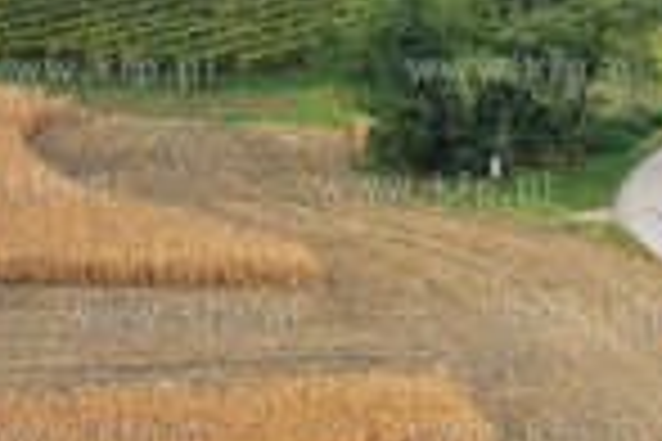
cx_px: 766
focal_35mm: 435
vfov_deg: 3.2
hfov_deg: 4.7
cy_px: 374
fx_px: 7999
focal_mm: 160
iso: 3200
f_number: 11
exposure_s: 1/100
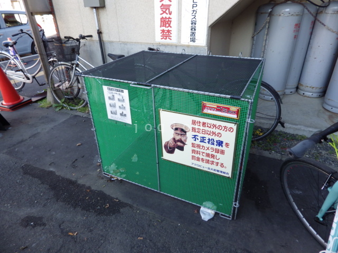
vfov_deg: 61.1
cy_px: 126
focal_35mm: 22
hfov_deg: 76.4
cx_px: 169
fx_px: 215
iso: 100
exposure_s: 1/100
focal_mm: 4
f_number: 3.1
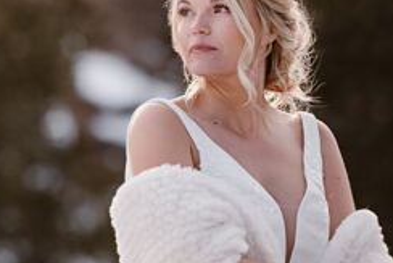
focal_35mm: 587
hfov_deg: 3.5
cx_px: -21
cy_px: 44
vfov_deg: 2.3
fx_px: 6412
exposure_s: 1/250
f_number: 2.8
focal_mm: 140
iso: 160
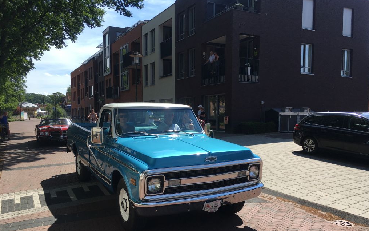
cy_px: 136
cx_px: 184
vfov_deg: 40.5
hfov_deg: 61.2
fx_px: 312
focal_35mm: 31
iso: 25
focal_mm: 4.15
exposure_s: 1/1183
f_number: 2.2
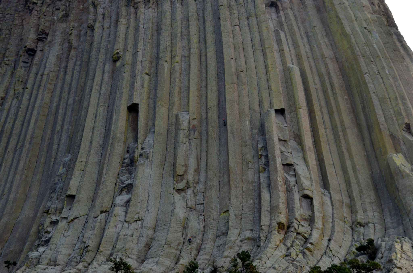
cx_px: 206
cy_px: 136
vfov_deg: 18.1
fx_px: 859
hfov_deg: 27.0
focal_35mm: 75
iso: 1000
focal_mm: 50
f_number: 11
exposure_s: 1/800
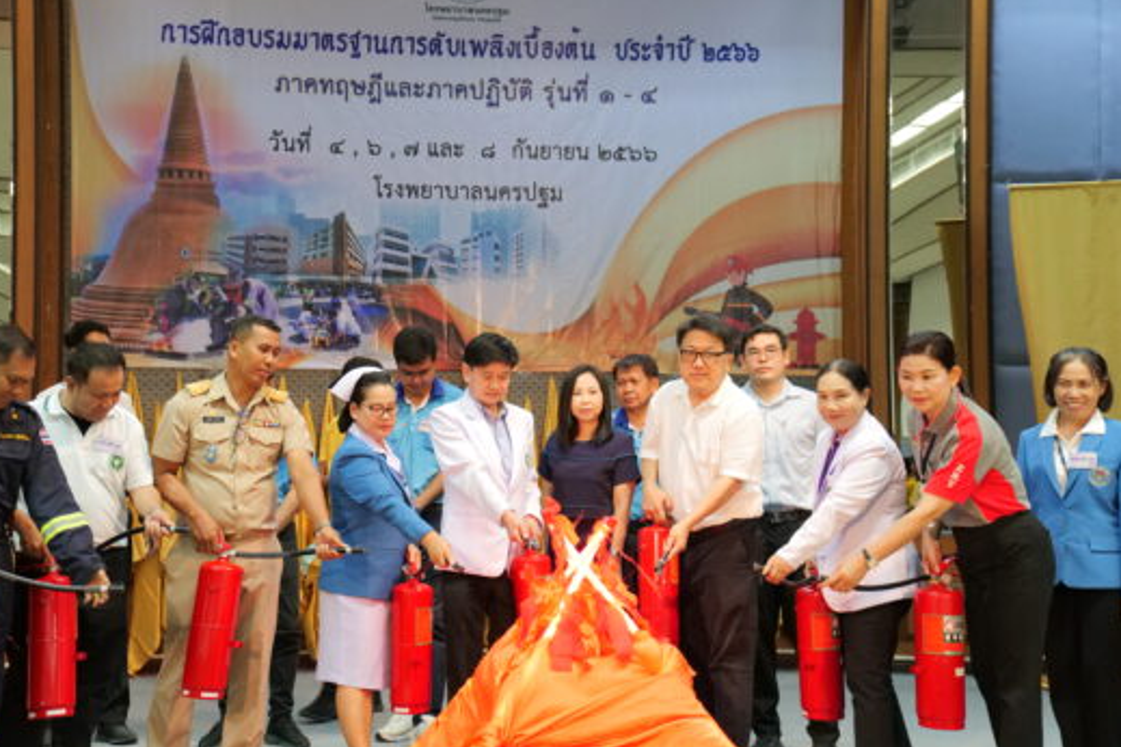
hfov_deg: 38.1
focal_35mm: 52
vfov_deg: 26.0
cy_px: 371
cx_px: 477
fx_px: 1619
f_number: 5.6
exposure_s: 1/125
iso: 6400
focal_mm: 45
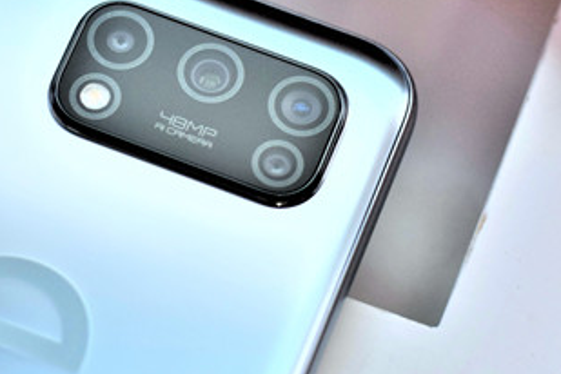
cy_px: 91
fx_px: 2649
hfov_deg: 12.1
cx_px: 182
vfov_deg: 8.1
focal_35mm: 170
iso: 560
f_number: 2.8
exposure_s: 1/60
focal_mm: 50
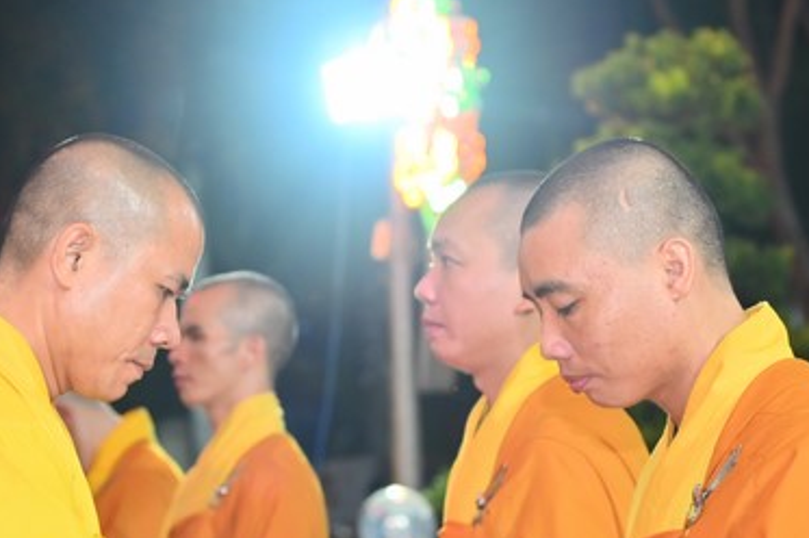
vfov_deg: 9.2
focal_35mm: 148
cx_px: 284
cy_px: 377
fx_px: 3323
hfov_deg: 13.9
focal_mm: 85
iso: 1600
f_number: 4.5
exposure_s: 1/60
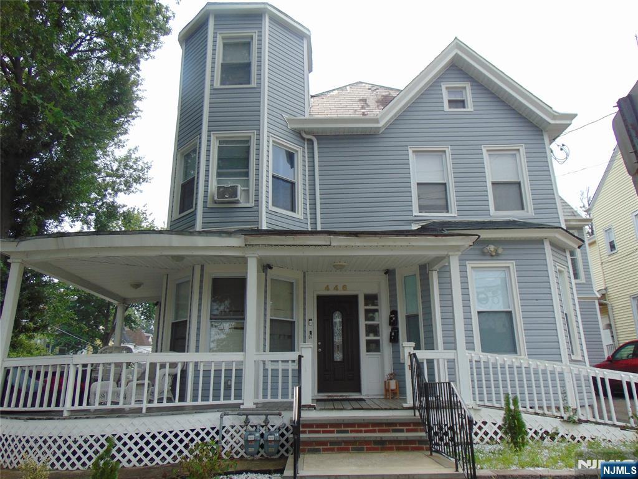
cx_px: 319
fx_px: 461
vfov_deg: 54.9
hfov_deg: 69.4
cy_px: 240
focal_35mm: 25
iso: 80
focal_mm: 4.5
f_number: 3
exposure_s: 1/800
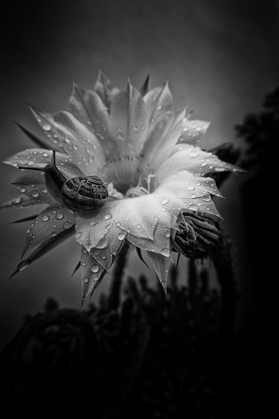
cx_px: 140
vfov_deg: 76.1
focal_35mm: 23
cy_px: 210
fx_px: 267
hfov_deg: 55.1
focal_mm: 15
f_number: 6.4
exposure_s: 1/70
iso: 200
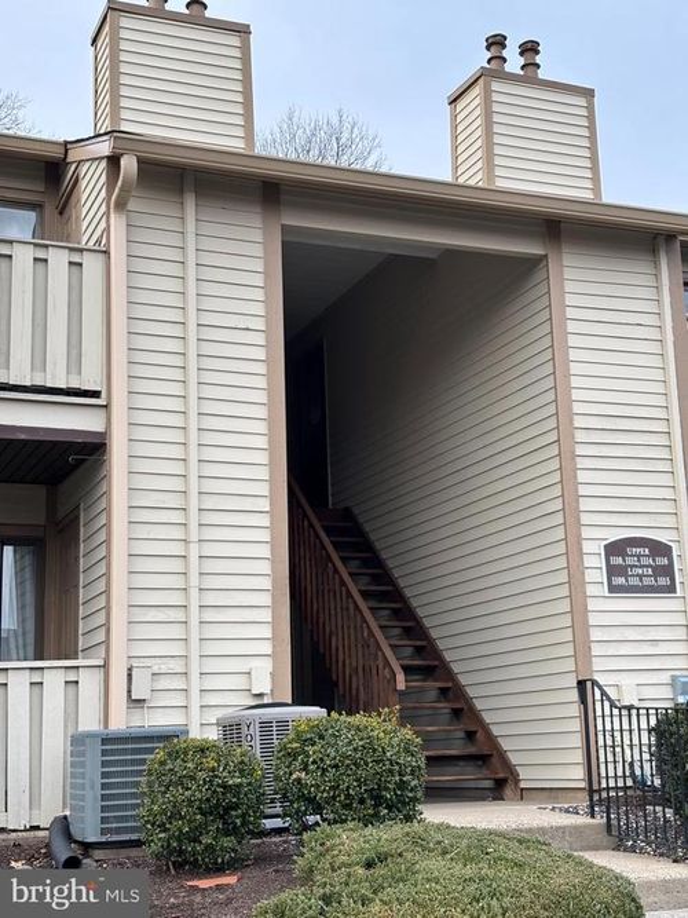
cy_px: 459
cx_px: 344
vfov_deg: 36.8
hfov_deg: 28.0
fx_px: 1378
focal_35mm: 52
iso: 32
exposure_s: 1/510
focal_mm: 5.96
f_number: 1.6
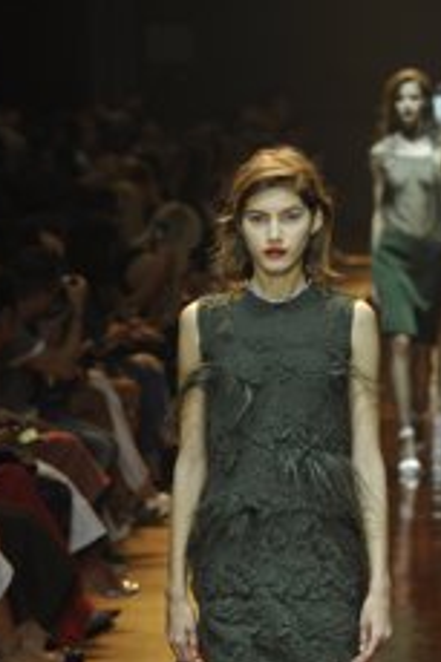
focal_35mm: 284
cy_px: 591
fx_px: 5226
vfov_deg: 7.2
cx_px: 297
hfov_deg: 4.8
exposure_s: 1/400
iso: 2000
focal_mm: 145
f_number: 5.6
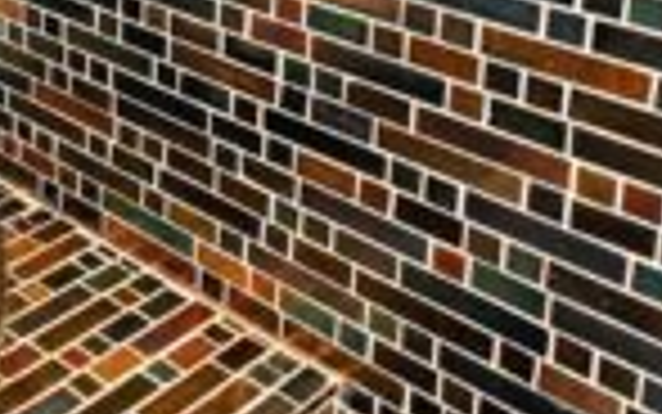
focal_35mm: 60
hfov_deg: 25.9
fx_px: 1083
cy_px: -254
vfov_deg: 18.5
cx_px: -311
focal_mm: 15
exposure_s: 1/60
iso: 6400
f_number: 10
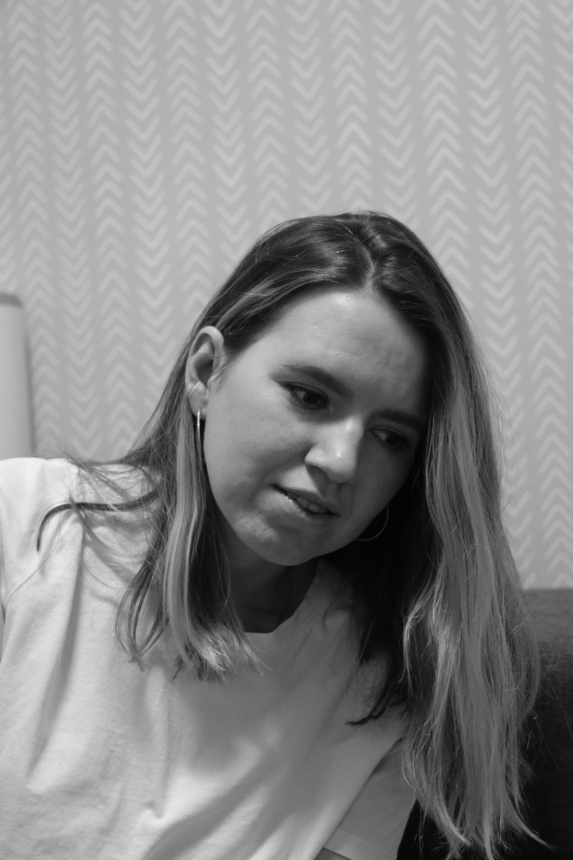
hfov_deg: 18.2
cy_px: 430
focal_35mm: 75
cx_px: 286
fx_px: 1790
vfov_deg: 27.0
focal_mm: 50
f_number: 4.8
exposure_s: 1/125
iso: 5000
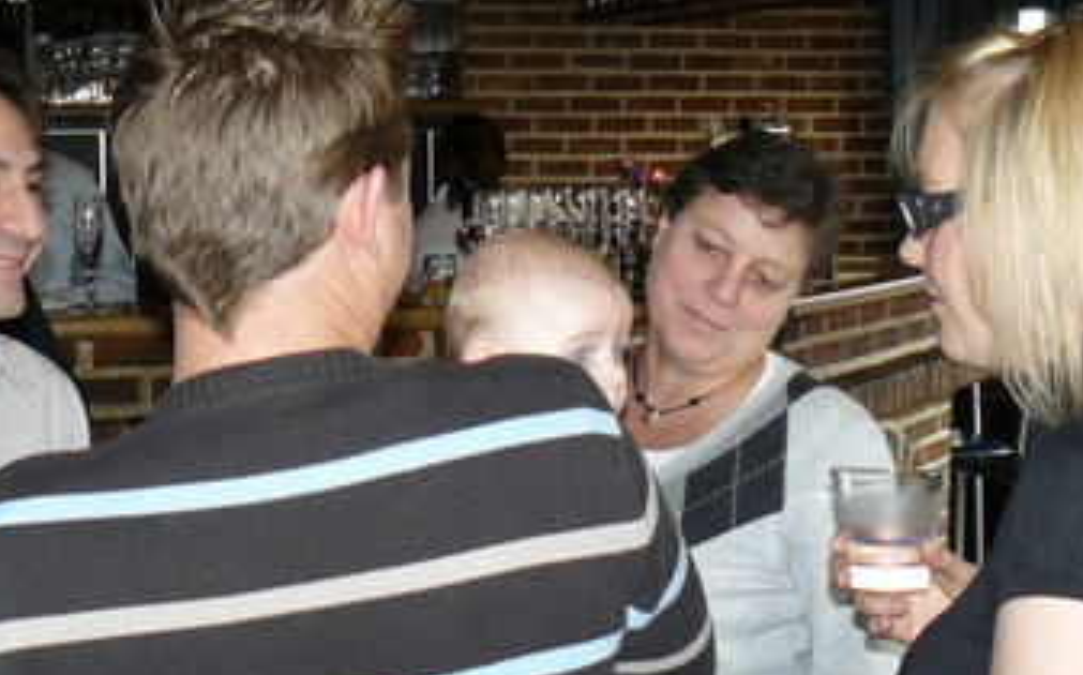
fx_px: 2005
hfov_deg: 30.1
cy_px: 334
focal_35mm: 68
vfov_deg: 19.1
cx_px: 415
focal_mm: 6
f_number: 2.8
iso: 100
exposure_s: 1/30
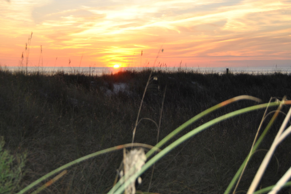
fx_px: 461
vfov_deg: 23.6
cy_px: 50
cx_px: 115
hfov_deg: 34.9
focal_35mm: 57
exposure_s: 1/160
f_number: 3.8
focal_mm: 24
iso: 100
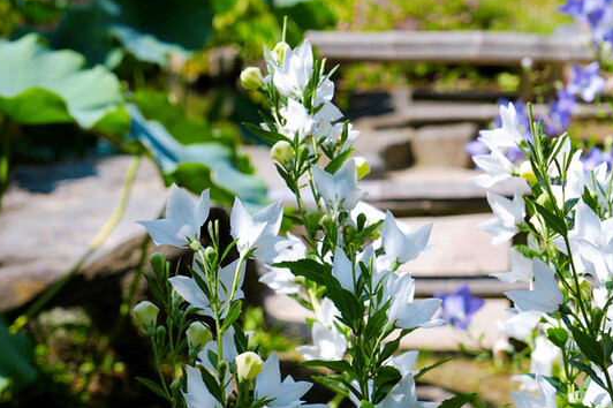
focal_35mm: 139
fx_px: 2365
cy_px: 275
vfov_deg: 9.8
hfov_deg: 14.8
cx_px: 250
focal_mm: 87
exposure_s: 1/640
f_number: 8
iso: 320
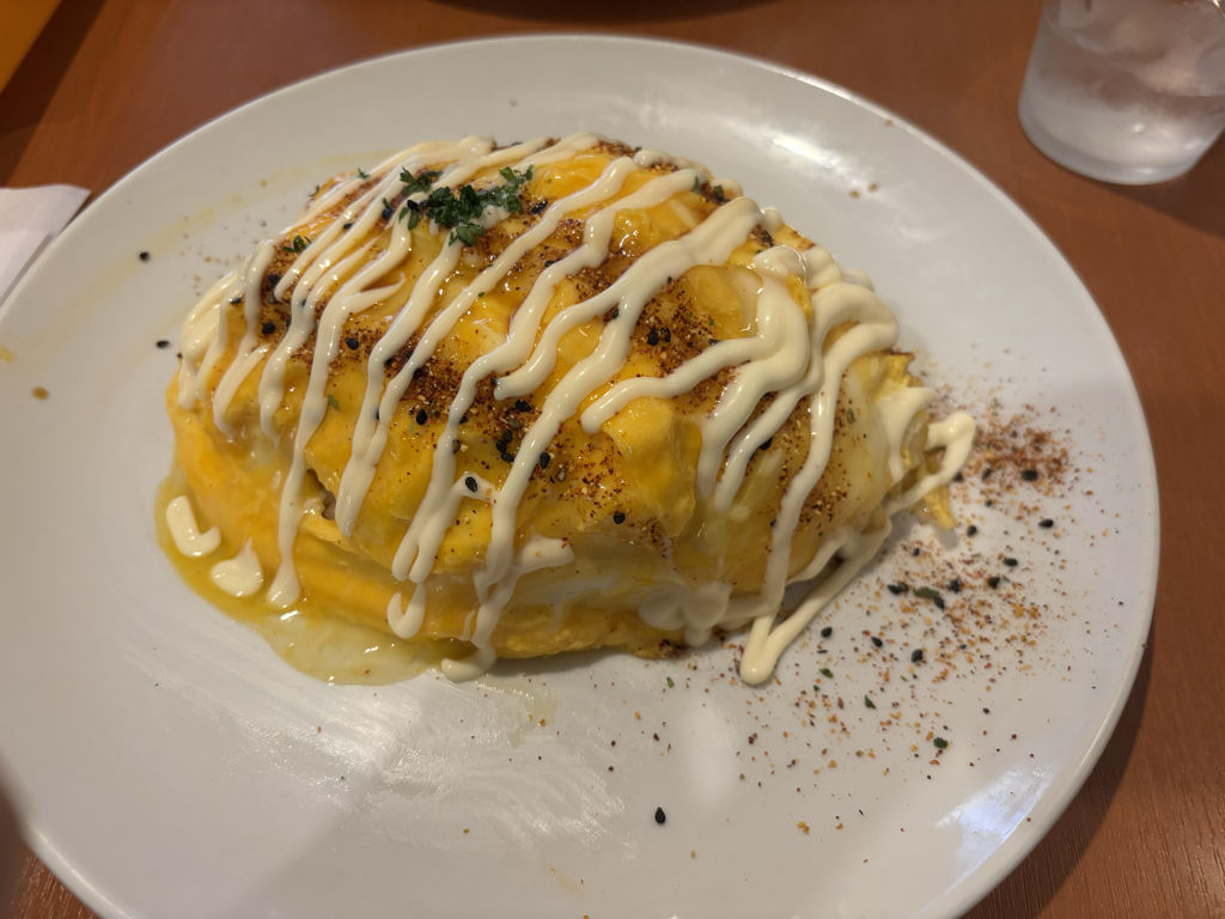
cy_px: 460
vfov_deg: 53.1
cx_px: 612
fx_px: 920
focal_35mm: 26
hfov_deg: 67.3
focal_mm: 5.96
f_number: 1.6
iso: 160
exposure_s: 1/50
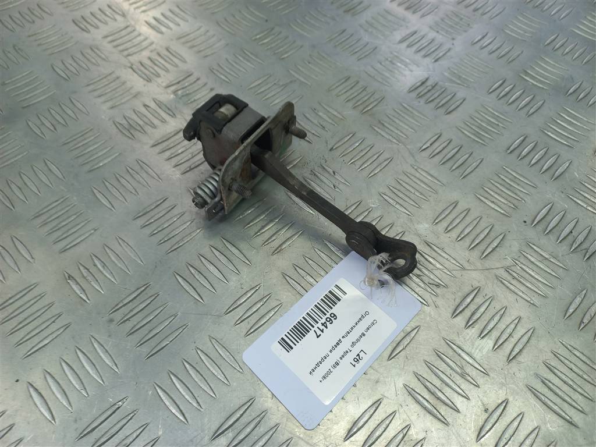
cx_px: 298
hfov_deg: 69.4
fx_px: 430
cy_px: 224
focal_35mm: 25
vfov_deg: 54.9
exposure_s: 1/50
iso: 40
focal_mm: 4.6
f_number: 1.8
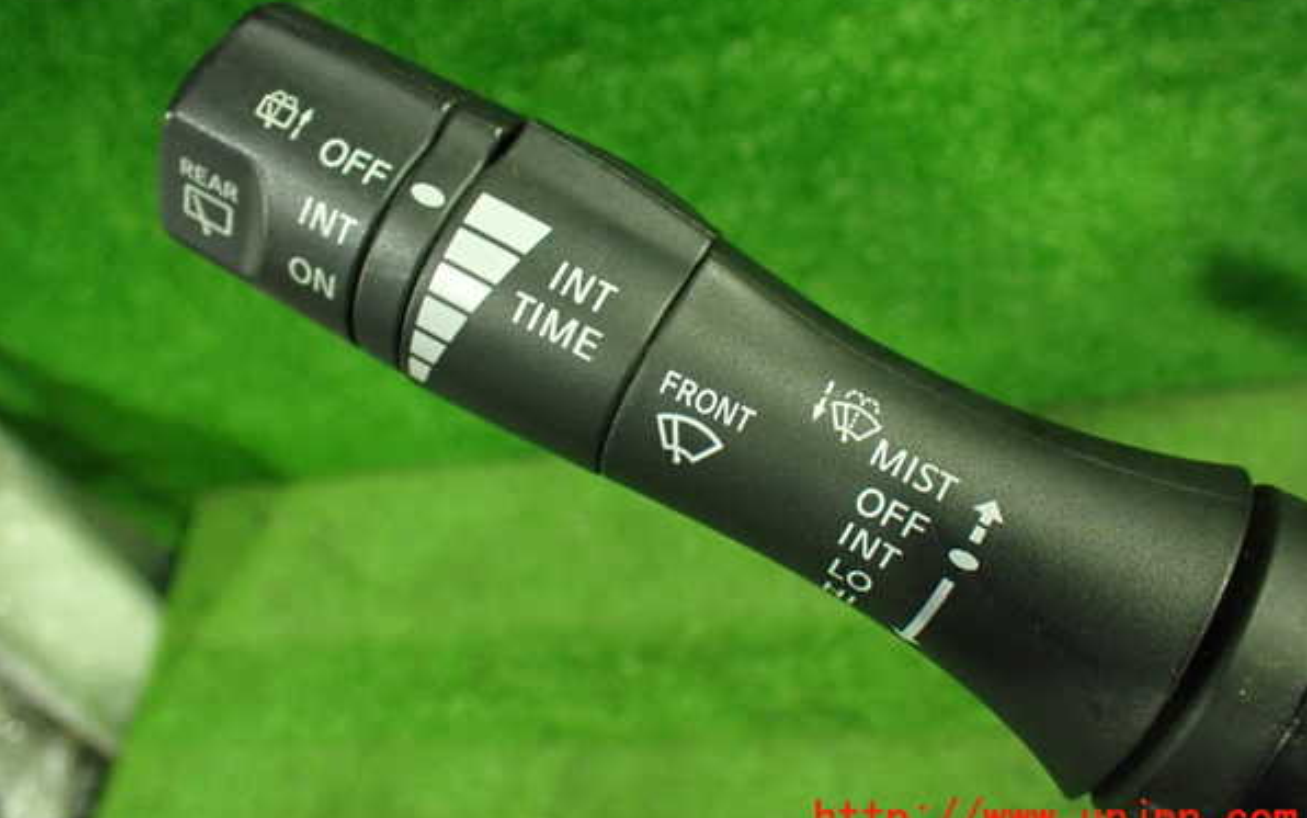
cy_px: 355
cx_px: 651
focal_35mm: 32
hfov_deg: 59.6
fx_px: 1140
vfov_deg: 39.4
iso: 800
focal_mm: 5.4
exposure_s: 1/30
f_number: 2.3
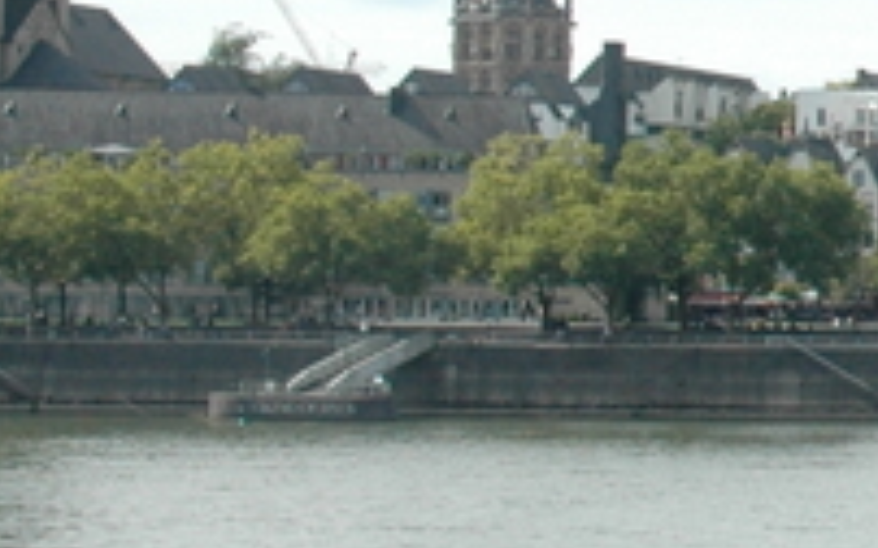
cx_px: 2152
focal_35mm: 210
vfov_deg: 6.2
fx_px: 5012
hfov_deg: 9.0
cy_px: 107
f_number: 10
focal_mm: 27
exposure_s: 1/400
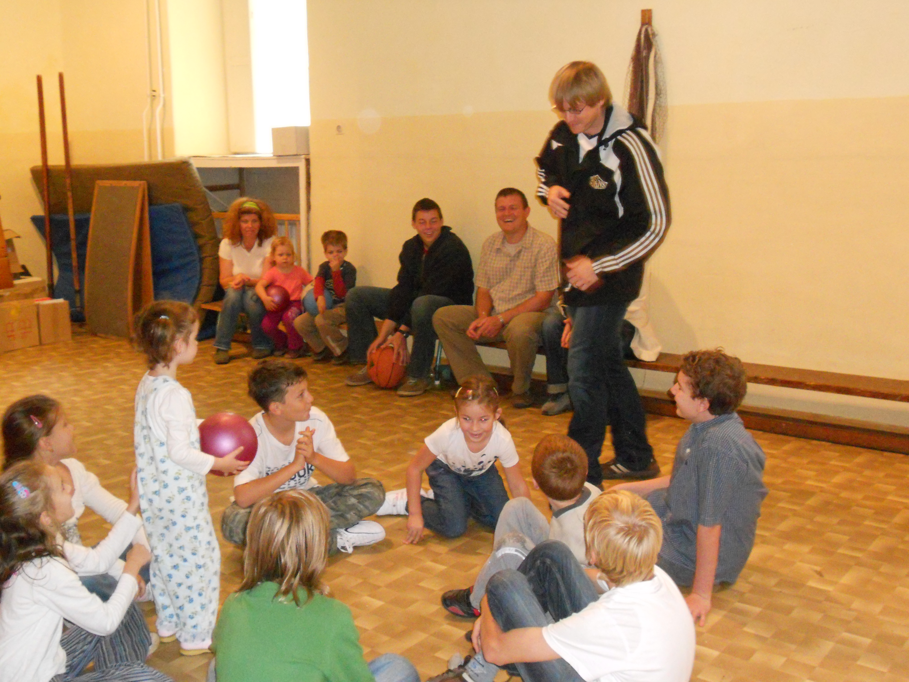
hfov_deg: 49.0
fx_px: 998
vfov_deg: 37.7
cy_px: 341
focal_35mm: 38
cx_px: 454
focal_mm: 6.9
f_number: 3.9
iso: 800
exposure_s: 1/30
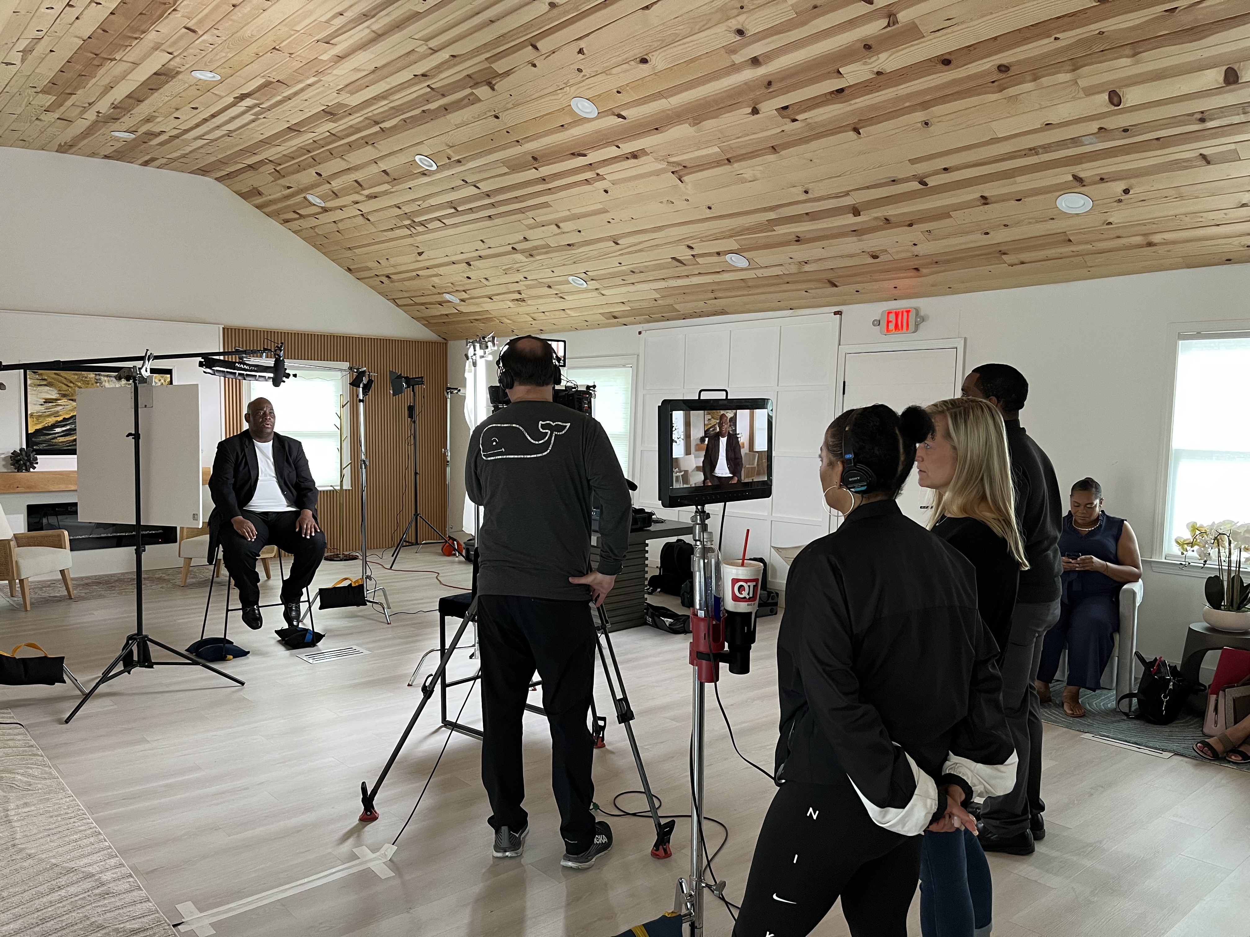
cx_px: 625
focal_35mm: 26
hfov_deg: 67.3
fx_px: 939
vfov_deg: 53.1
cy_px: 468
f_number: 1.6
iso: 200
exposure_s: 1/60
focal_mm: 5.1
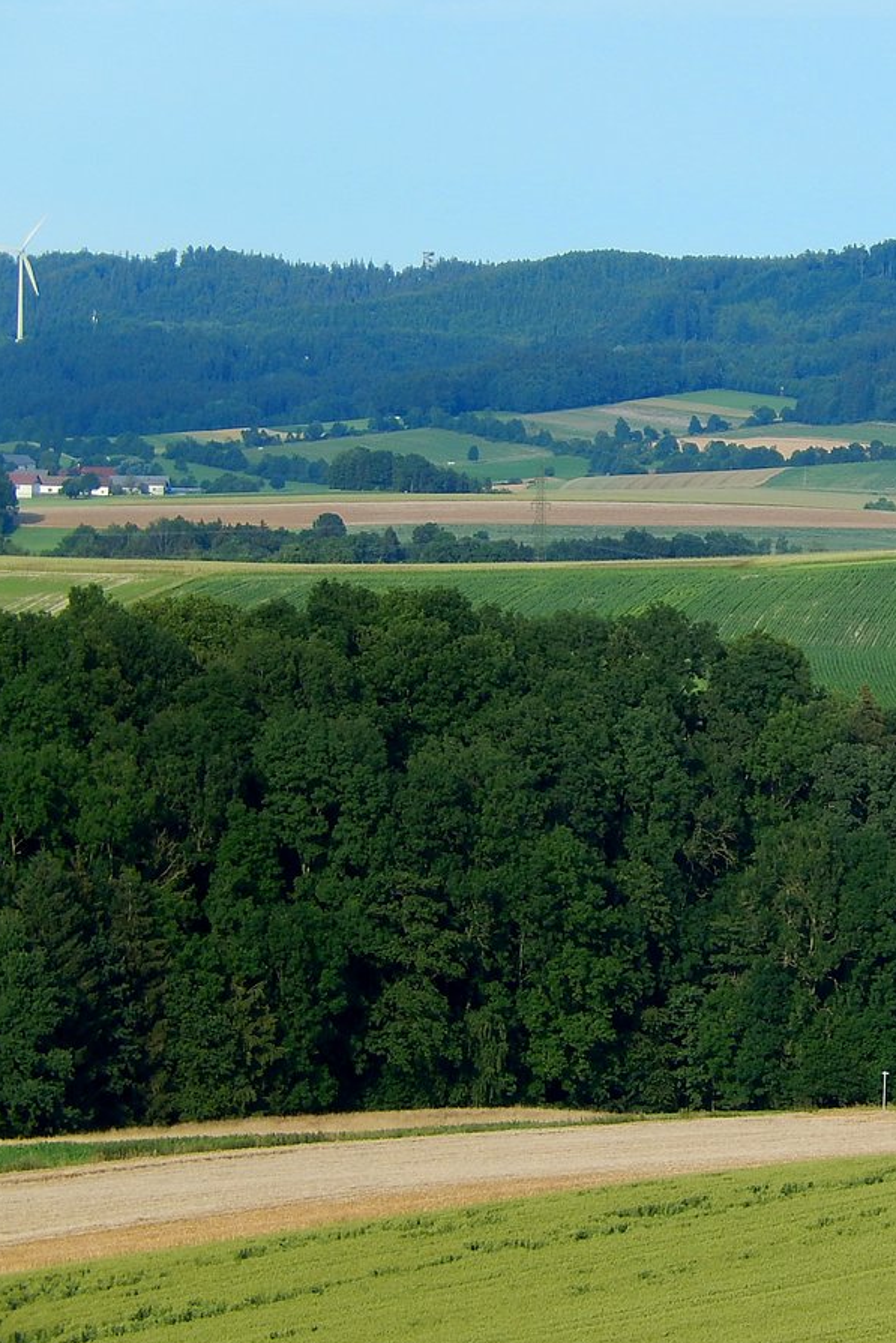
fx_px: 9628
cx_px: 869
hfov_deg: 5.3
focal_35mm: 258
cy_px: 672
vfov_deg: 8.0
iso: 125
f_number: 5.7
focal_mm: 33.3
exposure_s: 1/320
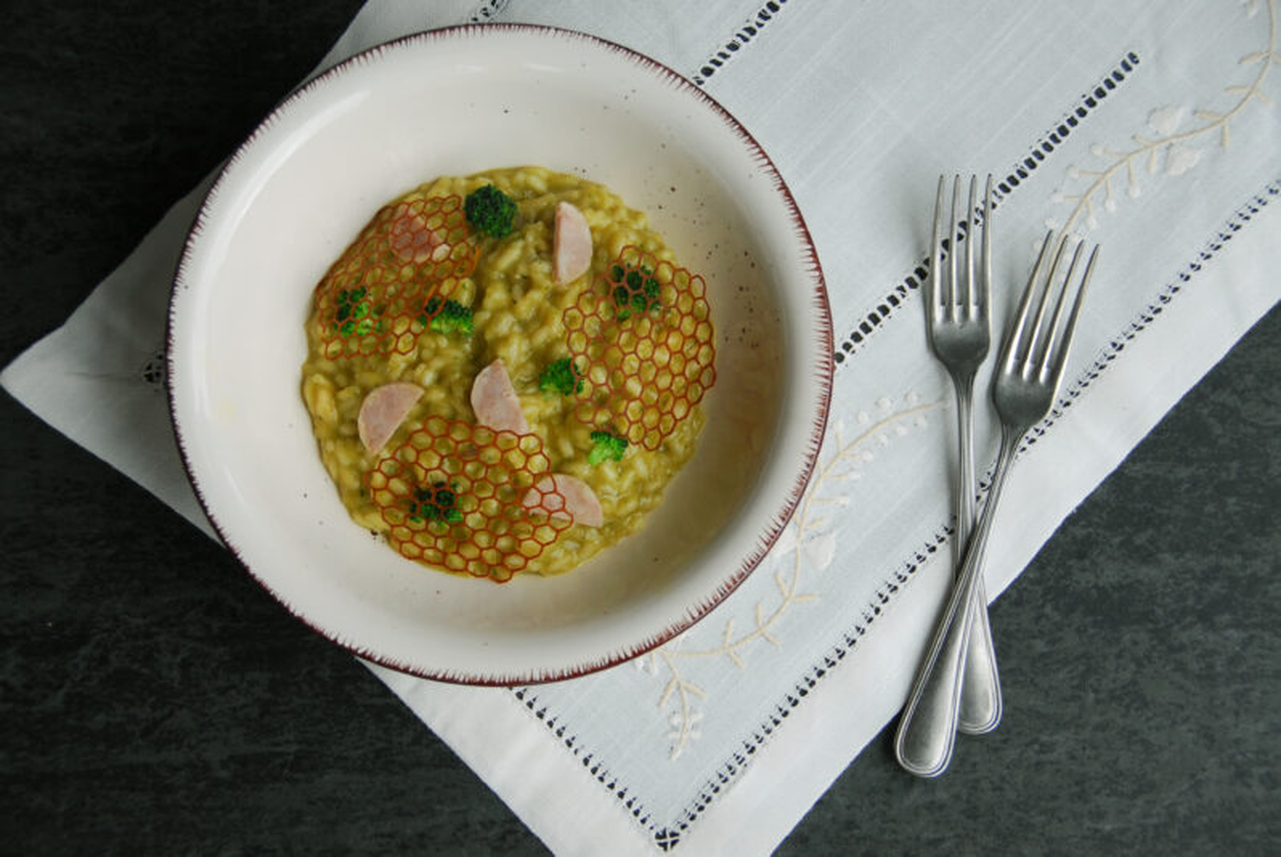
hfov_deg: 24.6
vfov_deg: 16.6
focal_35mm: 82
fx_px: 2939
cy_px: 428
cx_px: 640
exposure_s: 1/20
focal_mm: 55
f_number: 4.8
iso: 200
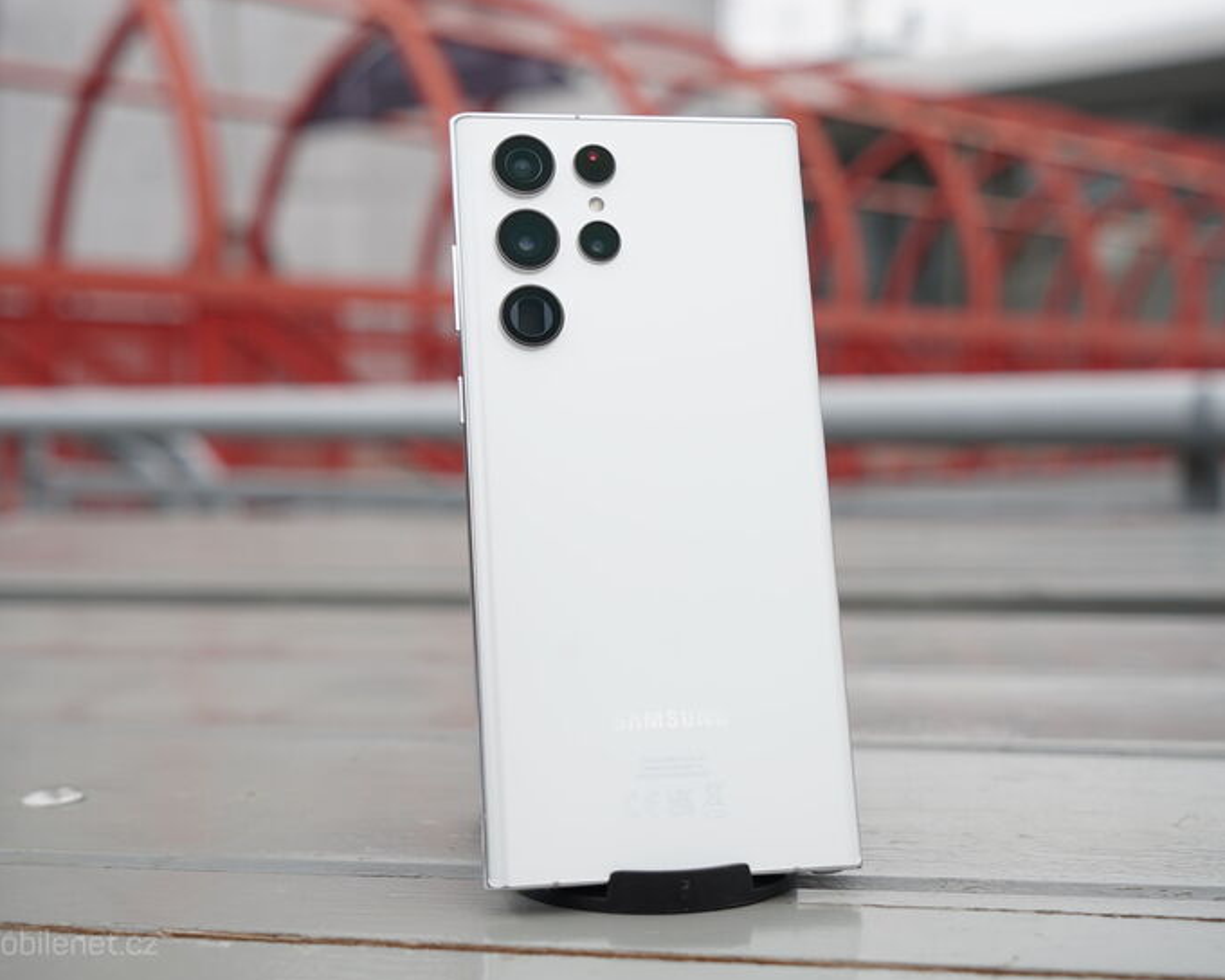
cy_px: 494
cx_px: 627
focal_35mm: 48
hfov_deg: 38.8
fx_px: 1740
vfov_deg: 31.5
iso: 100
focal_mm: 42
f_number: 5.6
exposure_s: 1/125
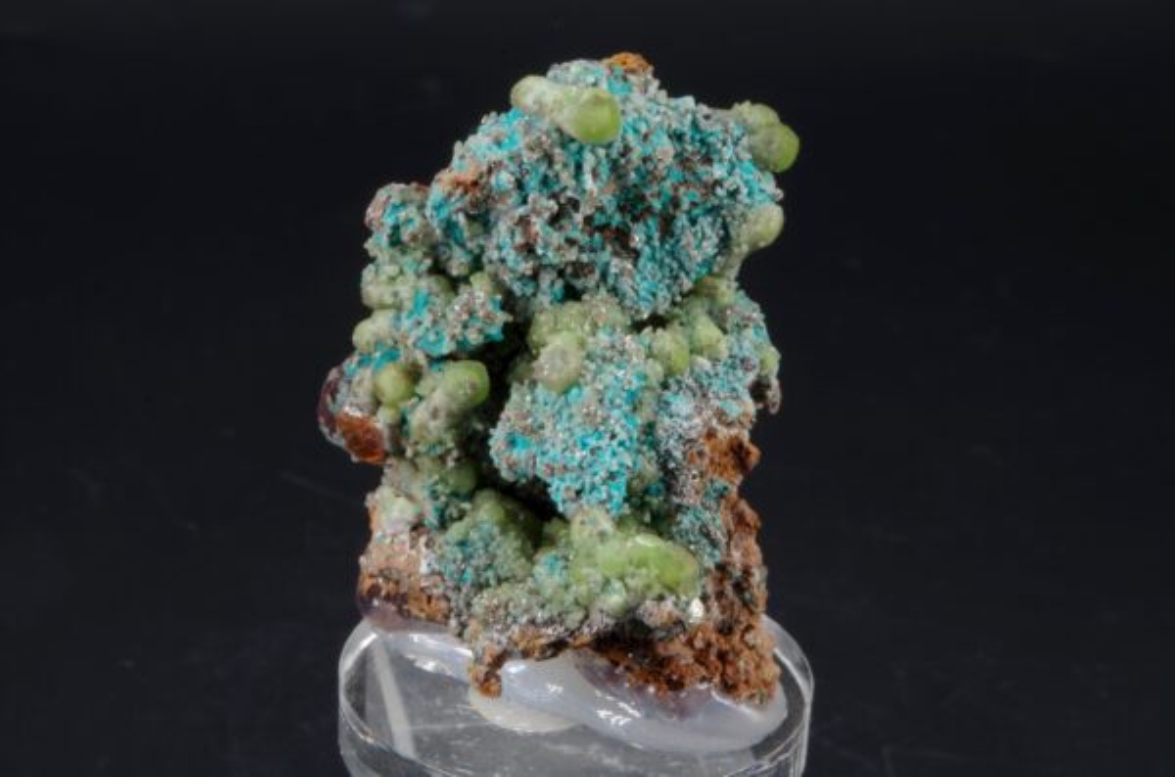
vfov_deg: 18.1
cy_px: 388
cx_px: 588
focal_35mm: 75
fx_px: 2442
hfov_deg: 27.1
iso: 100
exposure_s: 1
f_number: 7.1
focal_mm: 50
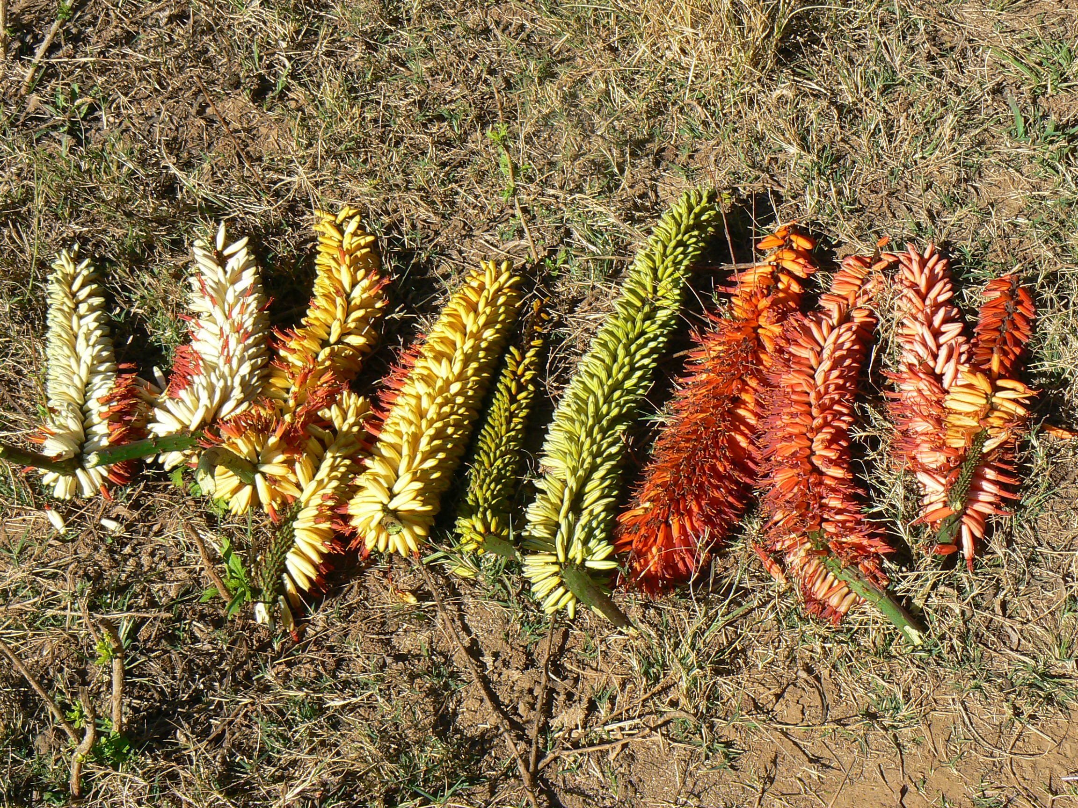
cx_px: 539
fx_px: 2242
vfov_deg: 20.4
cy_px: 404
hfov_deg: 27.0
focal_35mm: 72
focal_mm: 9.8
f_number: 7.1
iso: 80
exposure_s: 1/400
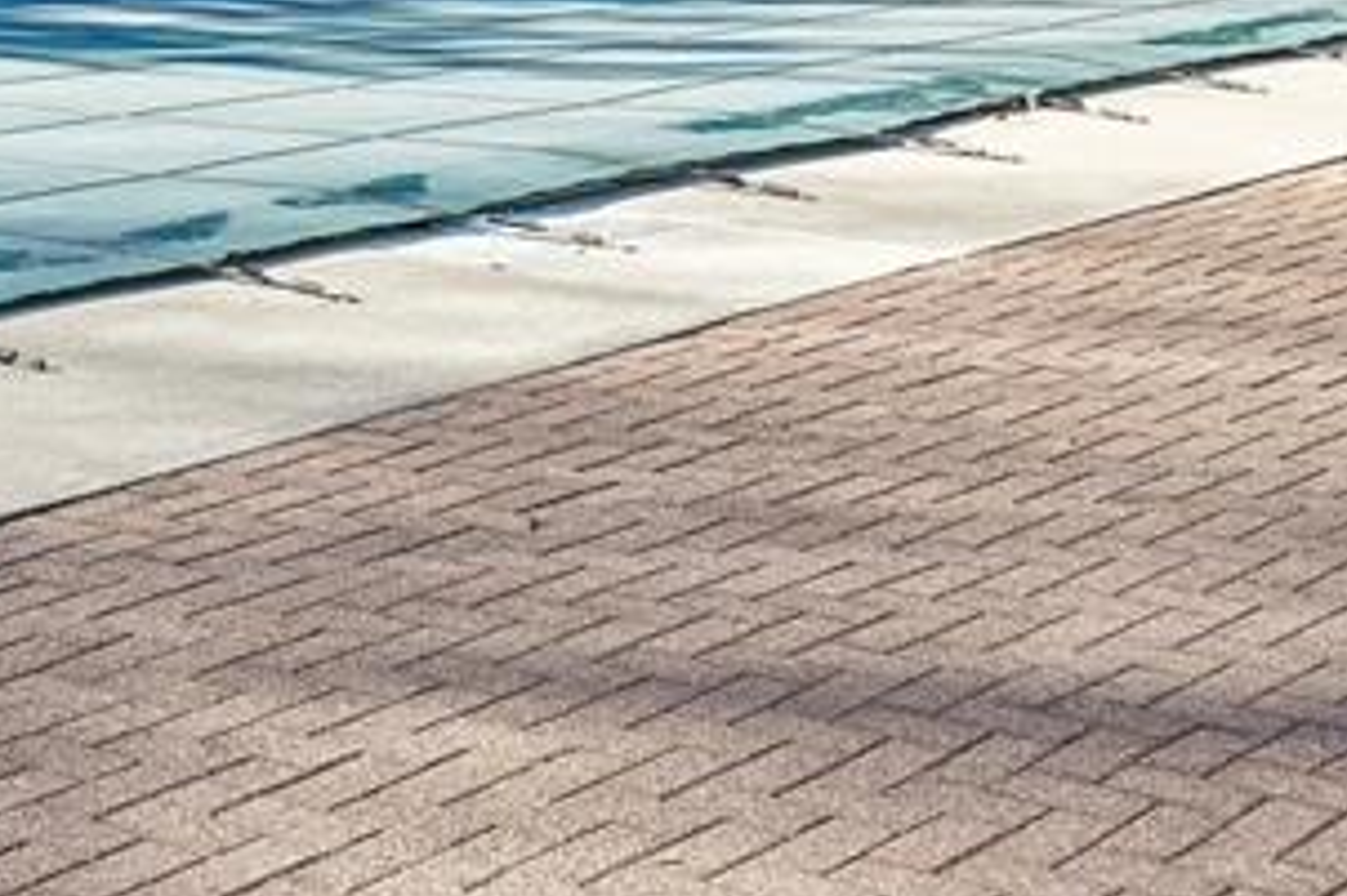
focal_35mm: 95
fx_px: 3552
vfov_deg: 13.9
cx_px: 442
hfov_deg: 21.4
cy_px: -201
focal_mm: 28
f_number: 8
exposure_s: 1/125
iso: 400
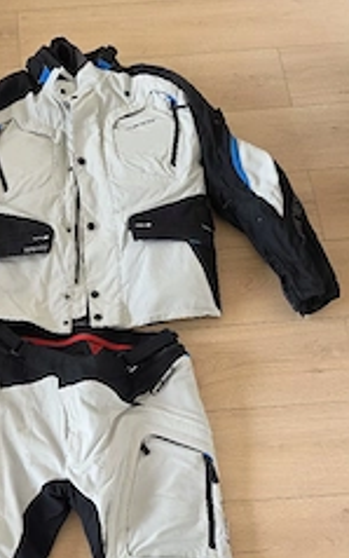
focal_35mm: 41
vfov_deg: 45.1
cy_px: 467
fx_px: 623
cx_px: 45
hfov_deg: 30.1
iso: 160
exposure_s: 1/101
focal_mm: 6.3
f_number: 1.7
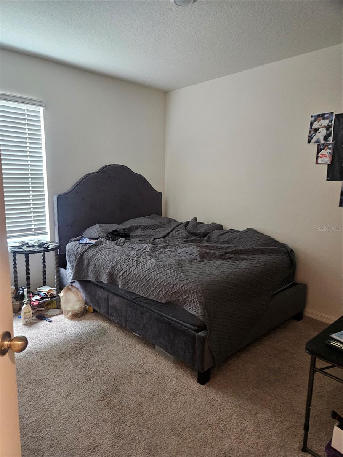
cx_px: 172
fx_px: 304
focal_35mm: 23
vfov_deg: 73.9
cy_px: 228
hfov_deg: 58.9
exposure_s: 1/30
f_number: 1.8
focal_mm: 5.4
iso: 640
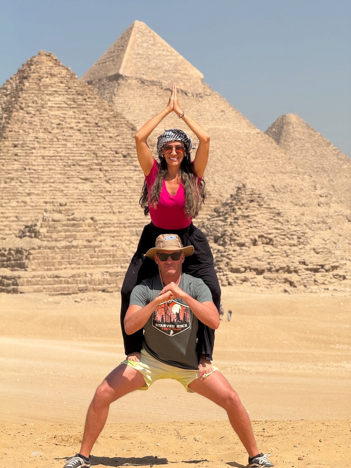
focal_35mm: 120
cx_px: 176
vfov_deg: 16.4
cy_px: 234
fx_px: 1622
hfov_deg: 12.3
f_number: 2.8
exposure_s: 1/1513
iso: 50
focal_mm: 15.66
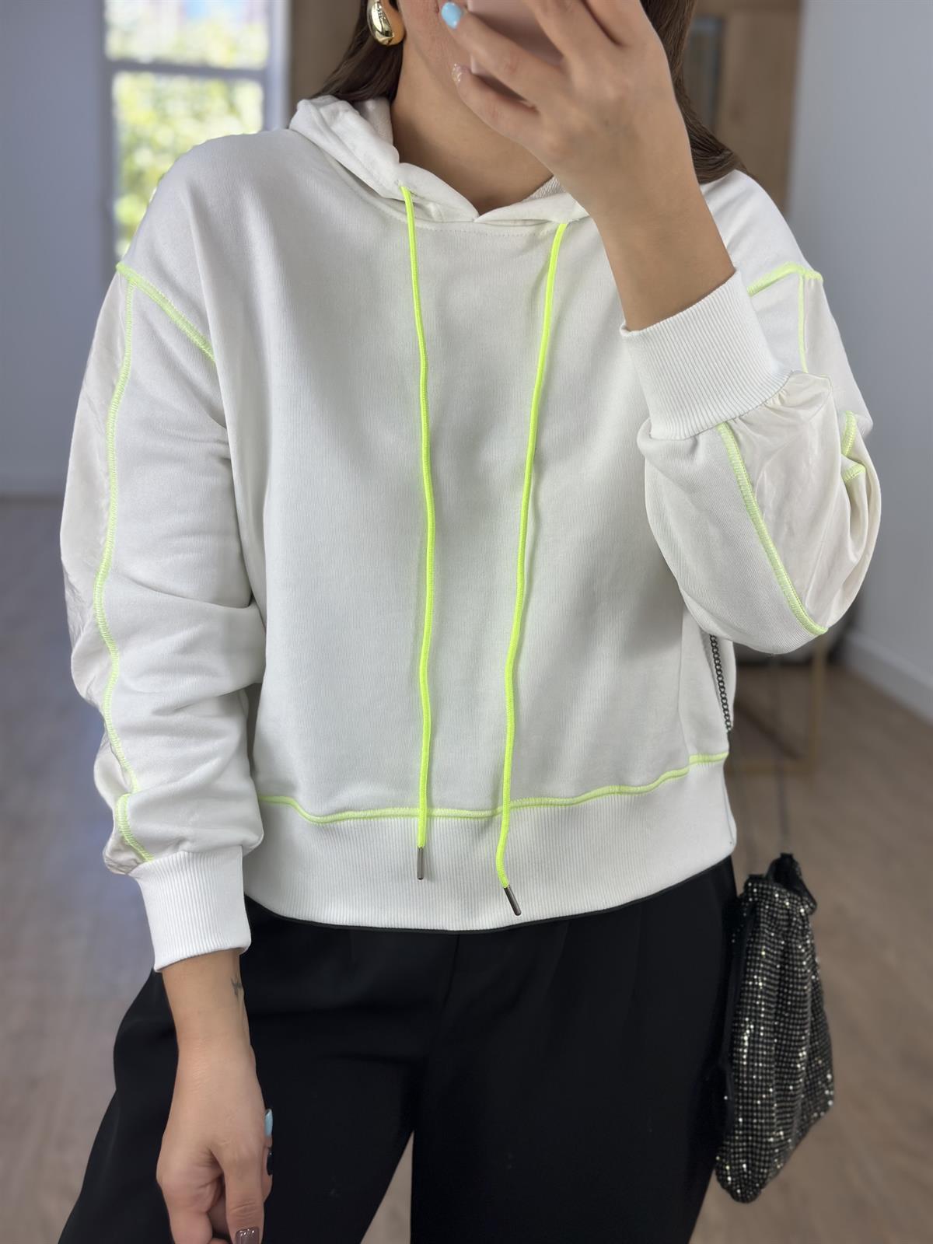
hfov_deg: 30.3
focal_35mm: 48
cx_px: 466
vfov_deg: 39.7
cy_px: 622
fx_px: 1725
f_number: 1.78
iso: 80
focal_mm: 6.86
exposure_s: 1/543
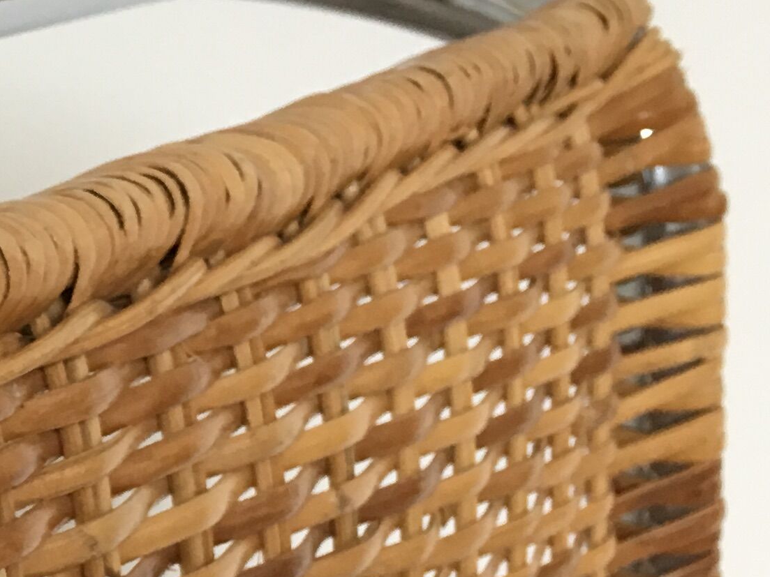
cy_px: 530
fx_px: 2358
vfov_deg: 13.8
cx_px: -425
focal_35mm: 106
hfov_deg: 16.7
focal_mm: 4.15
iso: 100
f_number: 2.2
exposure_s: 1/33
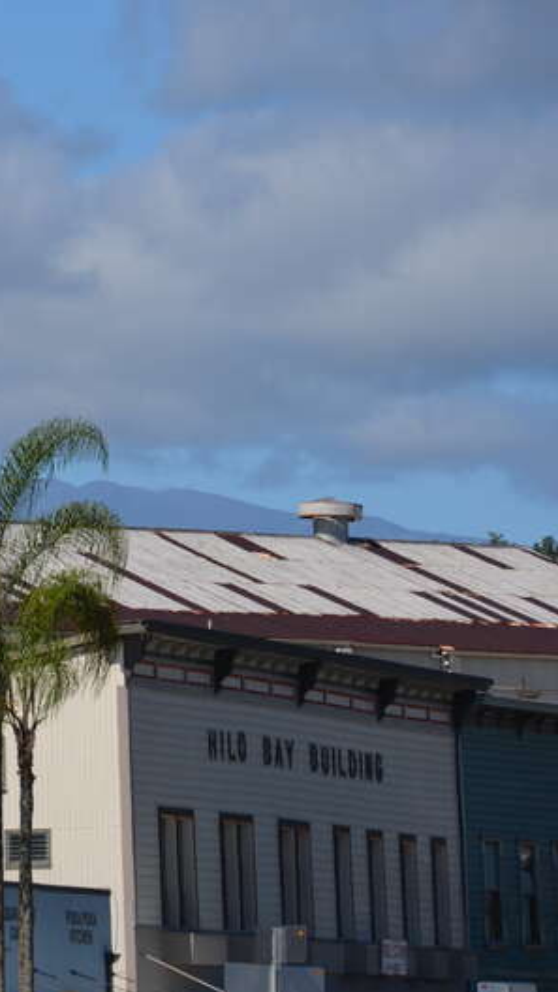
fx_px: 8128
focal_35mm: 309
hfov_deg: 3.9
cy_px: 496
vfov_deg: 7.0
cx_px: -132
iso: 100
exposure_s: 1/320
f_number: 9
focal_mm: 130
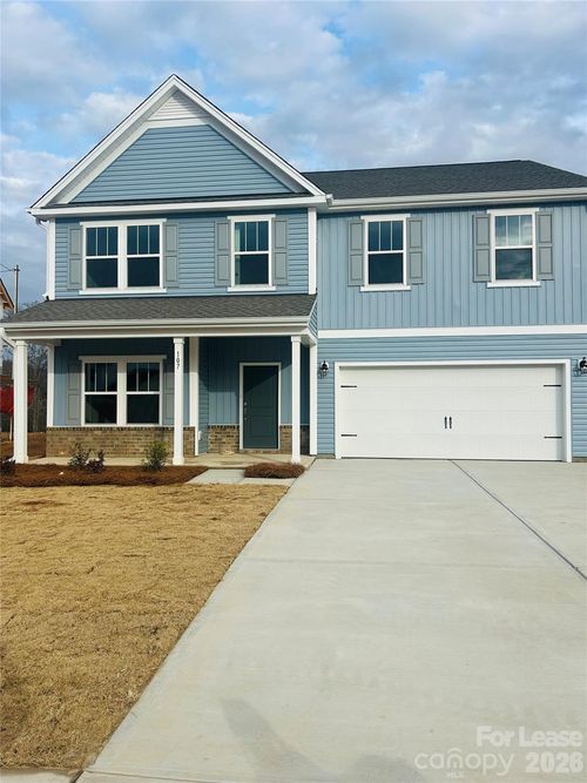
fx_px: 588
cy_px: 392
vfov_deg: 67.3
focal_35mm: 26
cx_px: 294
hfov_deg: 53.0
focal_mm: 5.7
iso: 50
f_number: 1.5
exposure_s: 1/2994
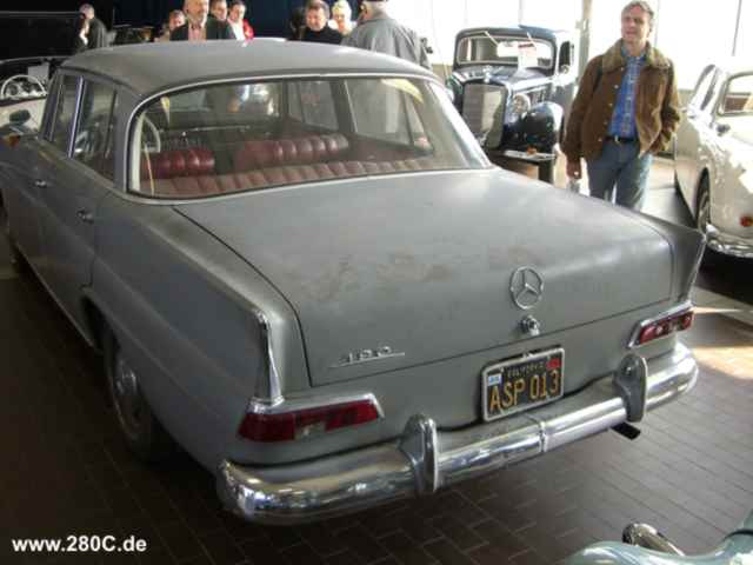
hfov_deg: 49.0
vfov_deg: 37.7
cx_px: 376
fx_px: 827
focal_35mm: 38
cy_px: 282
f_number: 2.7
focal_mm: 6.2
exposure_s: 1/100
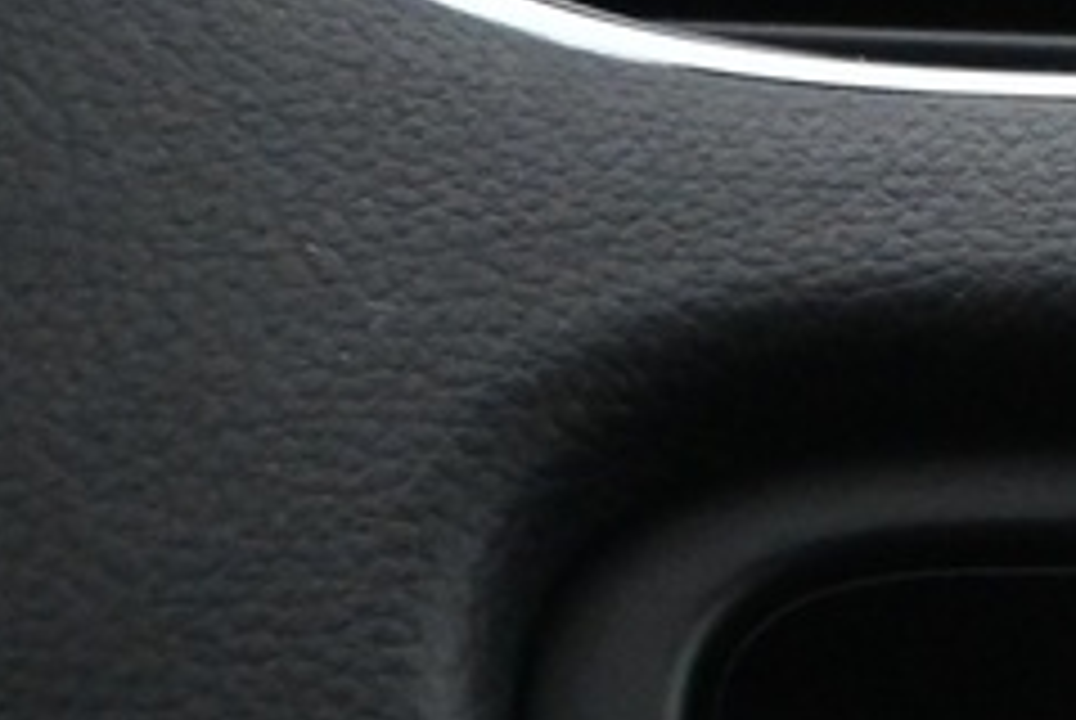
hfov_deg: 8.3
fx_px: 6075
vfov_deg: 6.2
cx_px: 3408
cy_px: 2187
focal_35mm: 203
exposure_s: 1/30
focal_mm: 20
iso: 3200
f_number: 3.8
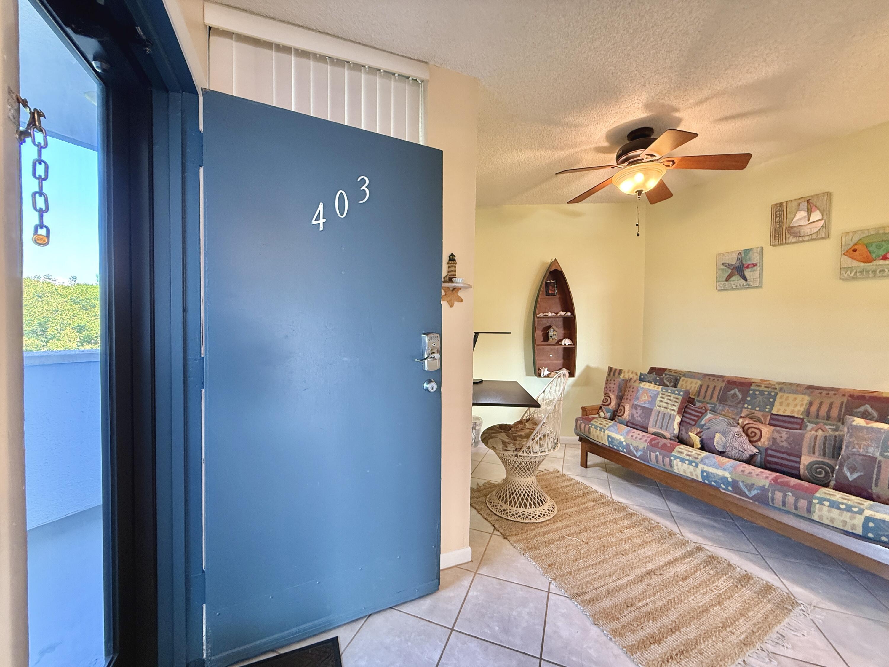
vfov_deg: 85.7
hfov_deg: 102.1
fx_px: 360
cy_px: 334
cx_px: 444
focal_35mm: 14
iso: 320
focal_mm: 2.22
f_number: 2.2
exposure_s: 1/60
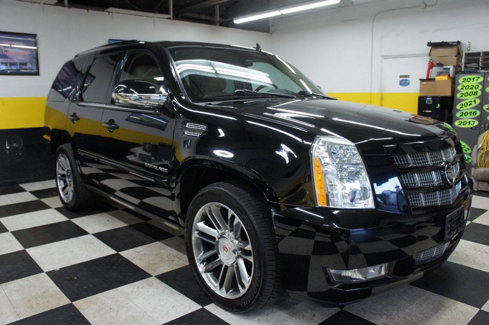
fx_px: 366
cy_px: 162
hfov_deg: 67.4
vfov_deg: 47.9
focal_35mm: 27
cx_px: 244
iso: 1600
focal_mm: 18
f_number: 3.5
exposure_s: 1/200
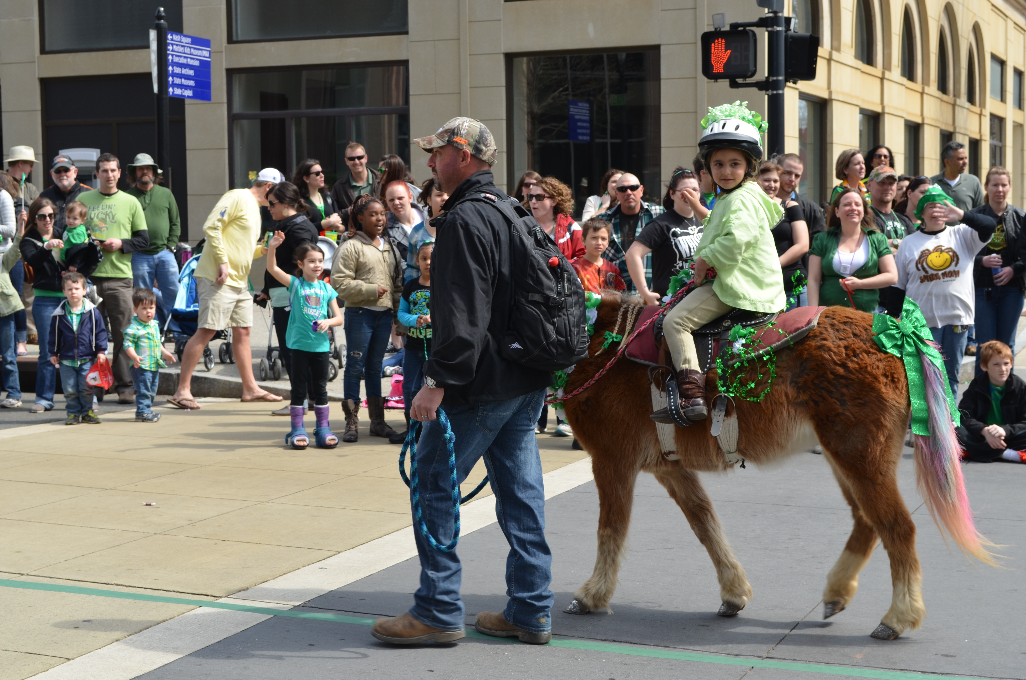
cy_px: 340
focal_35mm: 60
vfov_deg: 22.5
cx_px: 513
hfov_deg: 33.5
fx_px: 1706
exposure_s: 1/250
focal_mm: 40
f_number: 8
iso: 180
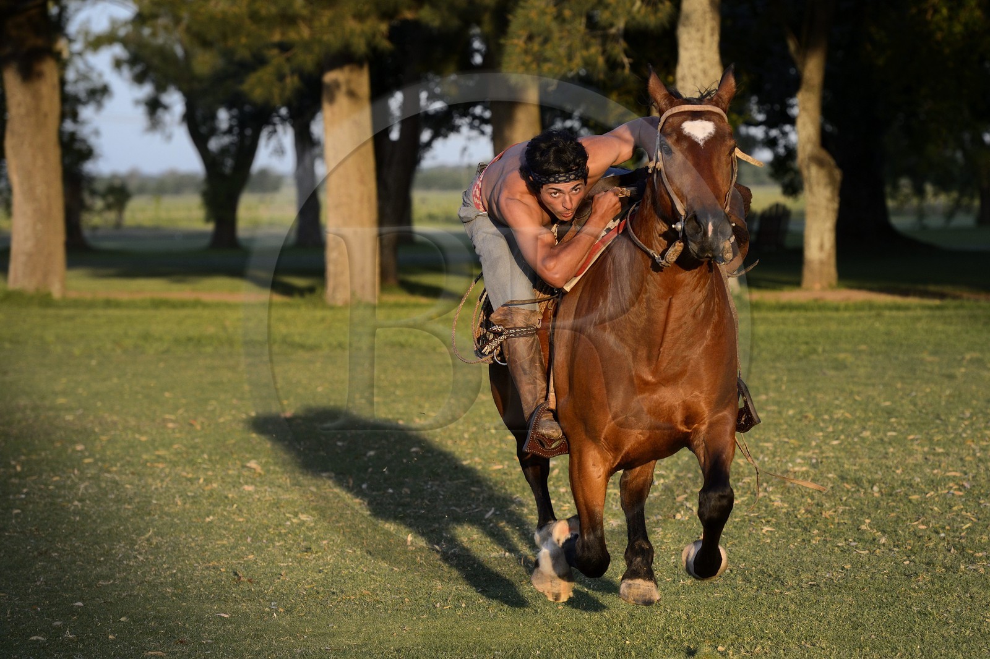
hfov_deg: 14.2
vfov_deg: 9.5
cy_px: 330
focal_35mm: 145
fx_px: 3986
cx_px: 495
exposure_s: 1/1000
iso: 800
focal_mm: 145
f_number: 5
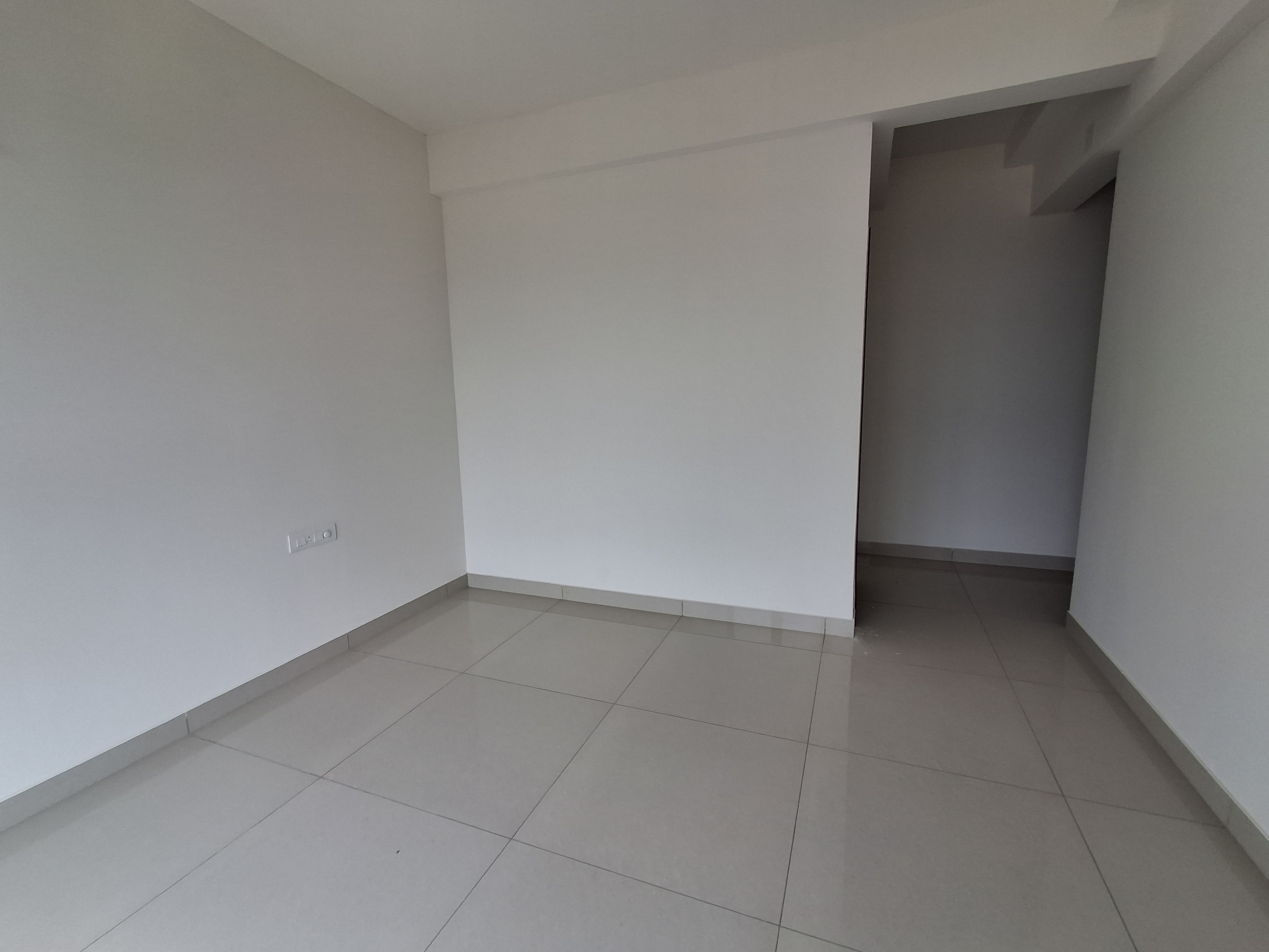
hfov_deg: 94.5
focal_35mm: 16
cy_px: 476
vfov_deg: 78.1
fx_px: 587
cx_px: 634
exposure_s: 1/277
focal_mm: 1.64
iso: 40
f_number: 2.2
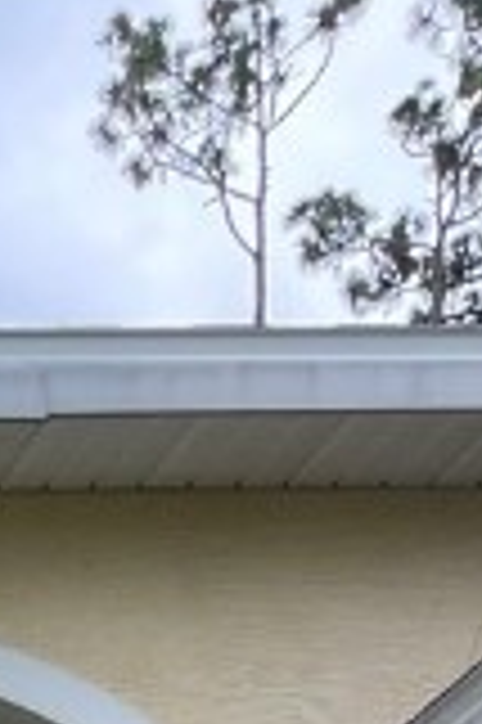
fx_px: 3462
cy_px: 1668
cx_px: -1320
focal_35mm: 172
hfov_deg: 6.6
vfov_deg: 10.5
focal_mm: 4.2
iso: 32
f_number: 1.6
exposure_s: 1/388
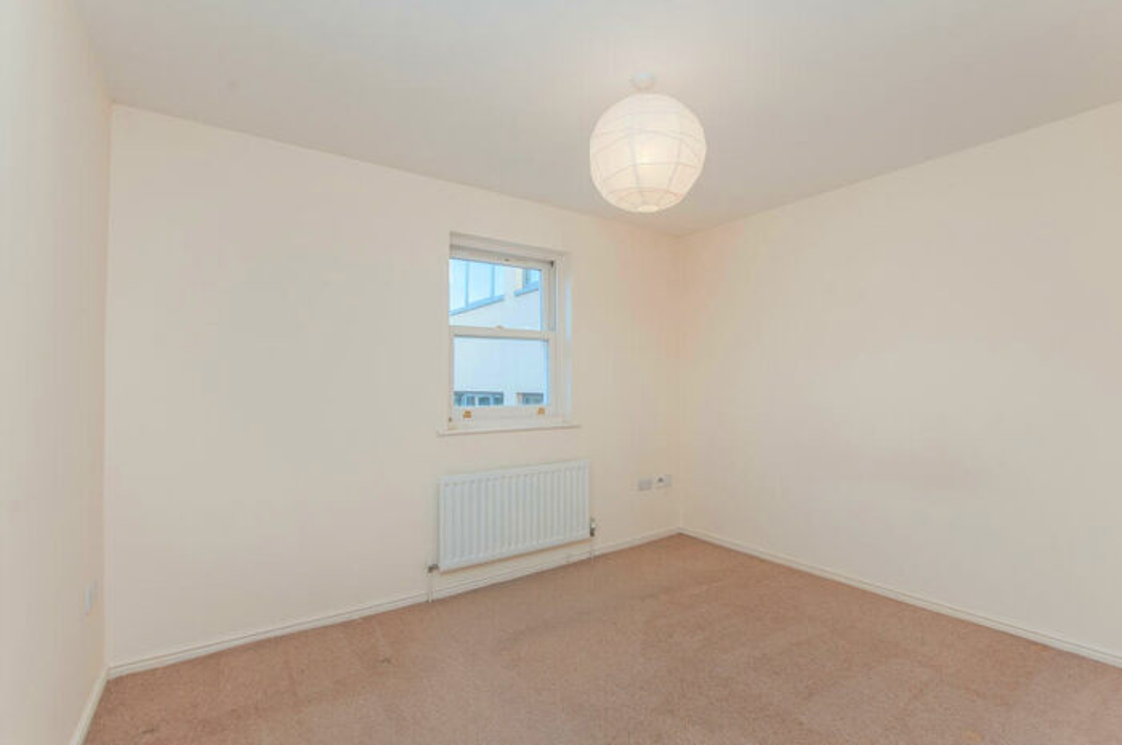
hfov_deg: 100.5
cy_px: 372
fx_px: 467
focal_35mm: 15
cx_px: 561
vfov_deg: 77.2
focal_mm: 10
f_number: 8
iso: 200
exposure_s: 1/25
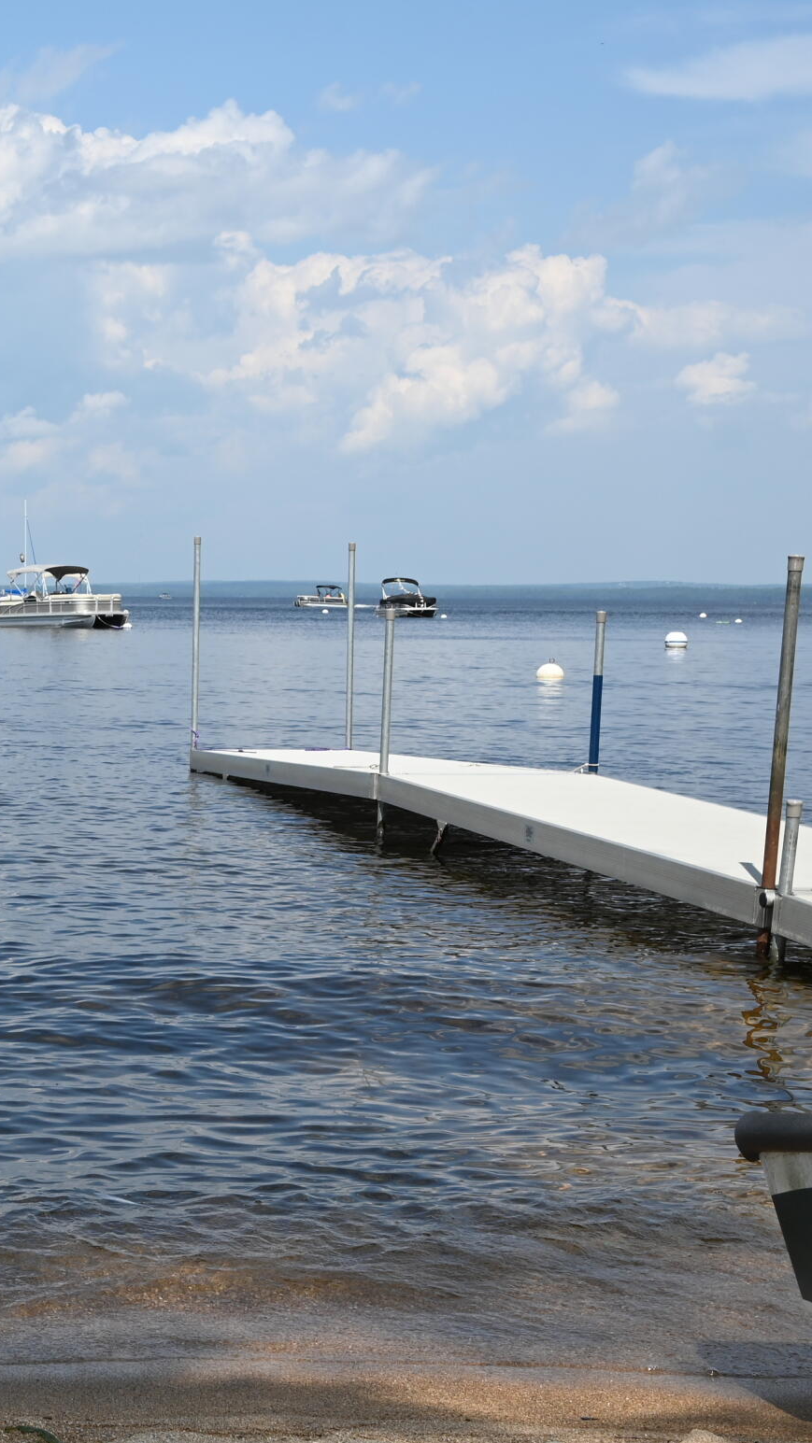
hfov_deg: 18.4
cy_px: 842
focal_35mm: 61
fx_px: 2335
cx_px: -237
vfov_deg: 34.3
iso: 100
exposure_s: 1/200
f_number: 11
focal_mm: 30
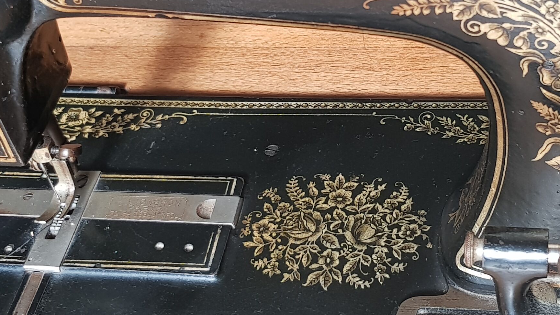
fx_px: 980
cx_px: 339
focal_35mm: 66
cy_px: 88
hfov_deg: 31.8
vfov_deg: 18.2
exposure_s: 1/50
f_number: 1.7
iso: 80
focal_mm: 4.2
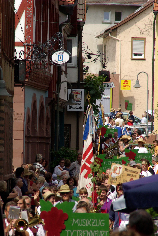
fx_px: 1970
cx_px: 79
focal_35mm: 300
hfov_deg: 4.6
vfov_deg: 6.9
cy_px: 118
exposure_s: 1/500
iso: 400
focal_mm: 200
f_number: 8
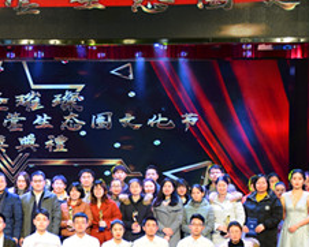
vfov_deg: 13.7
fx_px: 1025
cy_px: 205
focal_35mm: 112
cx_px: 16
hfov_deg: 16.9
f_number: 4
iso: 500
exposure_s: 1/80
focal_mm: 30
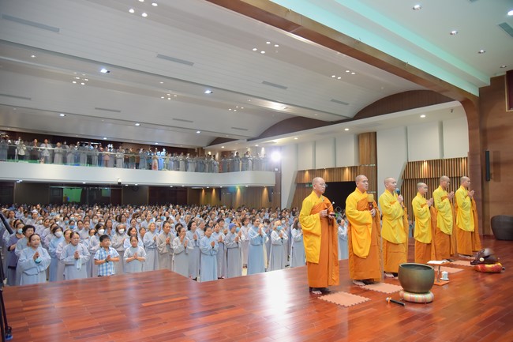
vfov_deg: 53.1
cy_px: 171
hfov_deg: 73.8
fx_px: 342
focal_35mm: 24
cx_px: 256
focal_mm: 24
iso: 1250
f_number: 4.5
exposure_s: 1/160
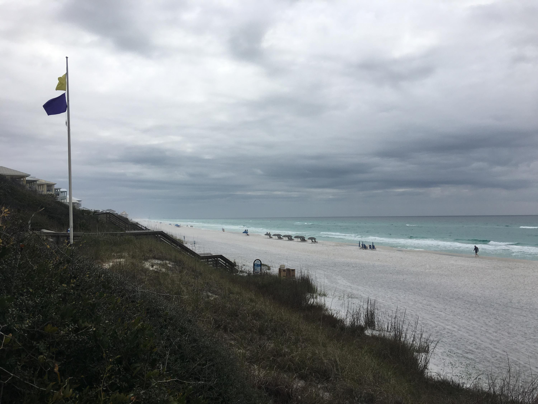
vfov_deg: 48.2
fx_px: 451
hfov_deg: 61.7
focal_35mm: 29
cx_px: 269
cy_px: 202
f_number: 2.2
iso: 25
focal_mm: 4.15
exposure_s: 1/3344
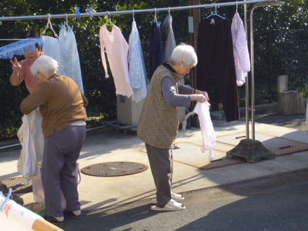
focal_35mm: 105
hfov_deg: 18.7
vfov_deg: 14.1
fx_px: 935
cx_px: 154
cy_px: 116
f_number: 5
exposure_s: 1/160
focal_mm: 17.4
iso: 80
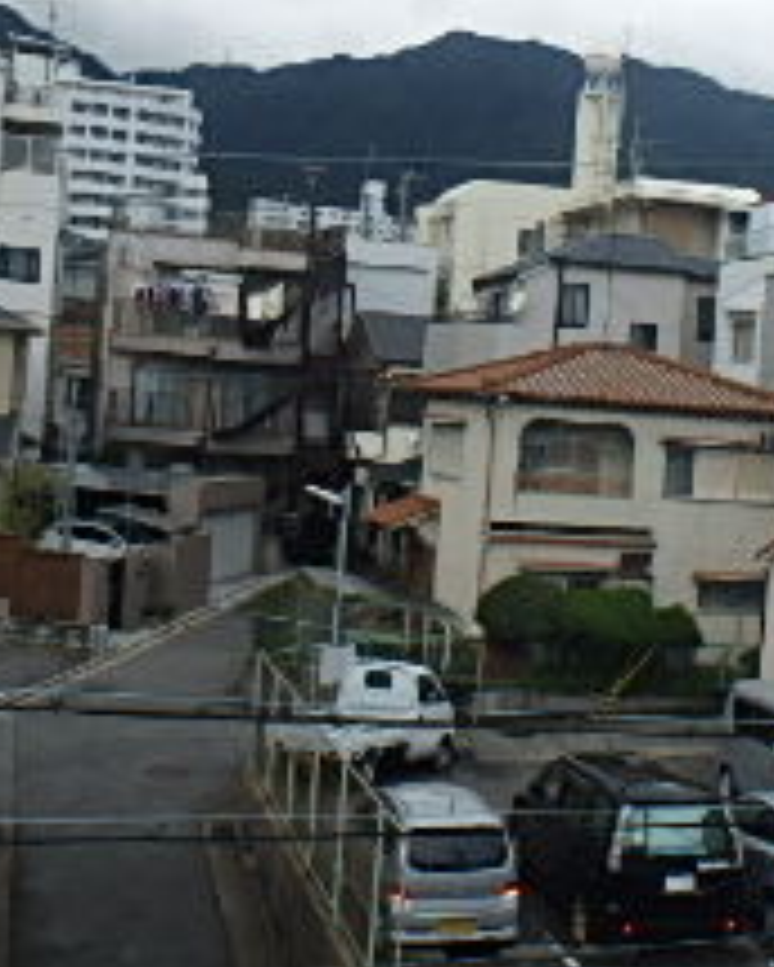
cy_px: 499
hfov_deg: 24.8
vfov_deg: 31.0
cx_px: 549
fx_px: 1747
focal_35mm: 61
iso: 125
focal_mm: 3.7
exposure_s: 1/1000
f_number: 3.5
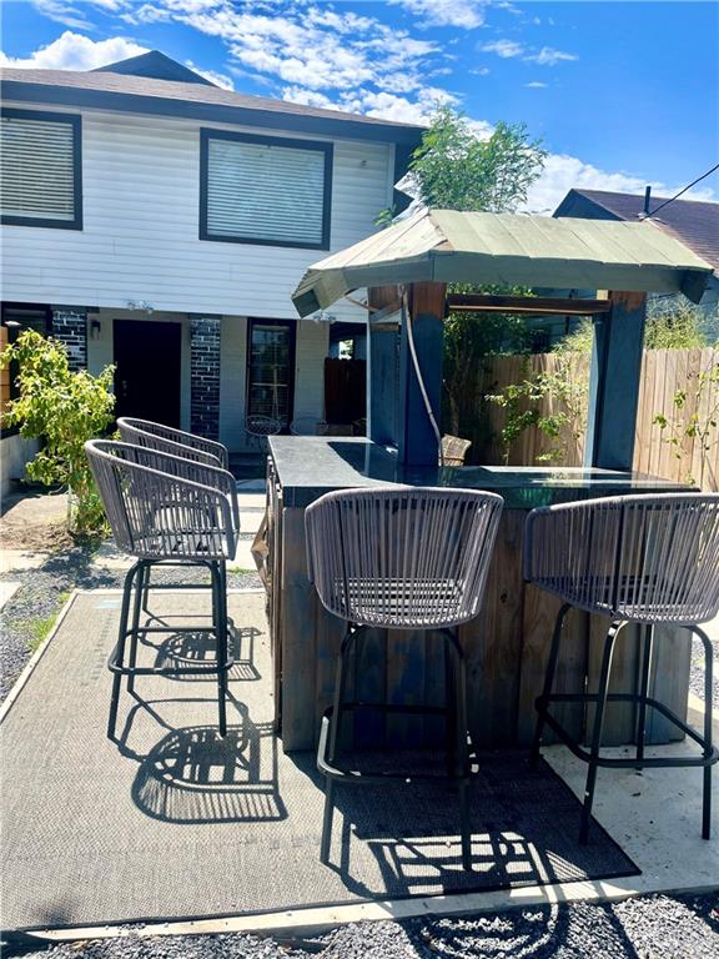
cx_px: 360
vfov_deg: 67.3
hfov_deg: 53.1
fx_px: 720
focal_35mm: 26
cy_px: 480
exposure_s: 1/2092
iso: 32
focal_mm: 4.2
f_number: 1.6
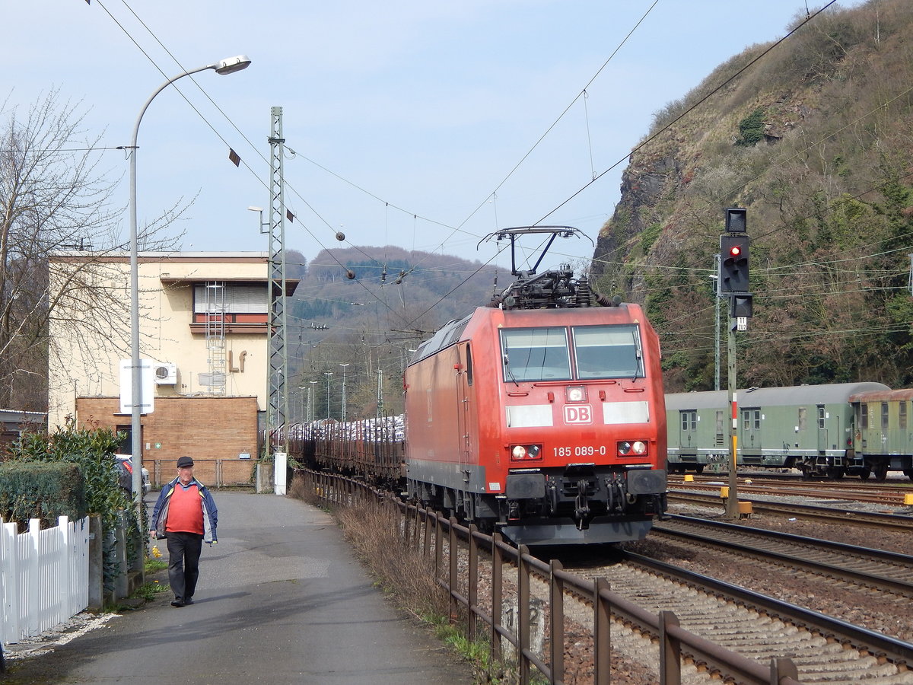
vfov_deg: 17.6
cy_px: 342
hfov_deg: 23.3
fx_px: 2216
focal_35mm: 84
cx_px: 456
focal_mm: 15.3
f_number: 4.3
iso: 125
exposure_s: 1/640
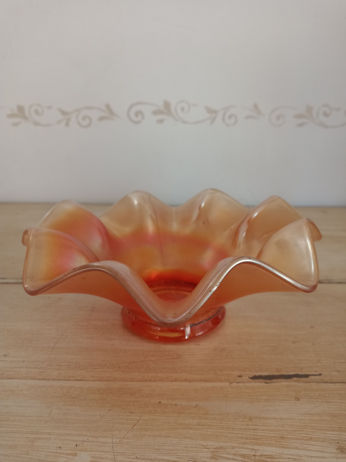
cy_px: 231
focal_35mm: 27
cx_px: 173
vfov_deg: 65.3
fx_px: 360
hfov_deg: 51.4
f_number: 2
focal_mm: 3.54
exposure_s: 1/33.3
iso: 175
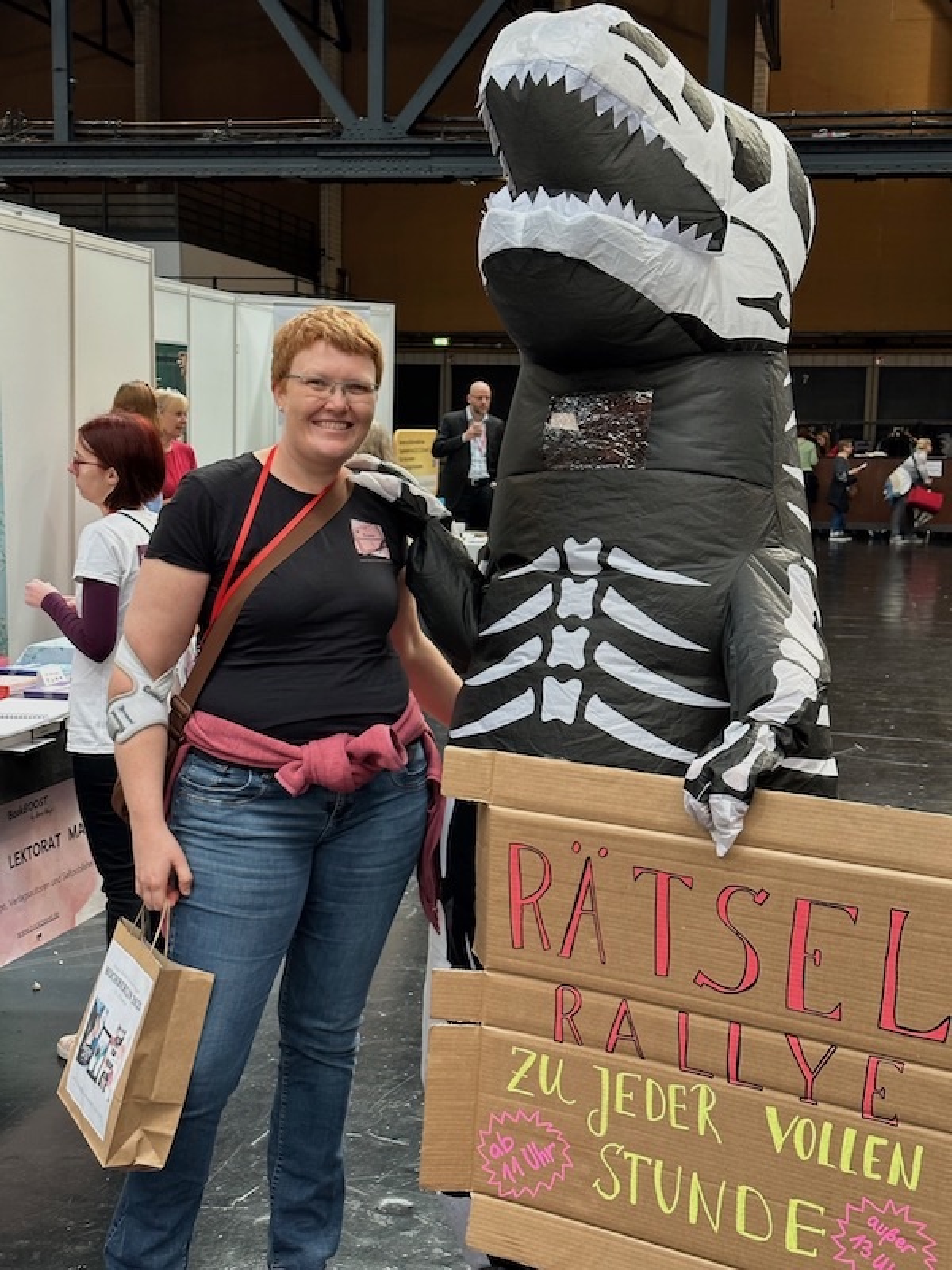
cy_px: 635
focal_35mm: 48
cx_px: 476
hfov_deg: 30.3
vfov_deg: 39.7
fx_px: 1760
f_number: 1.78
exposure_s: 1/50
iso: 125
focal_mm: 6.86
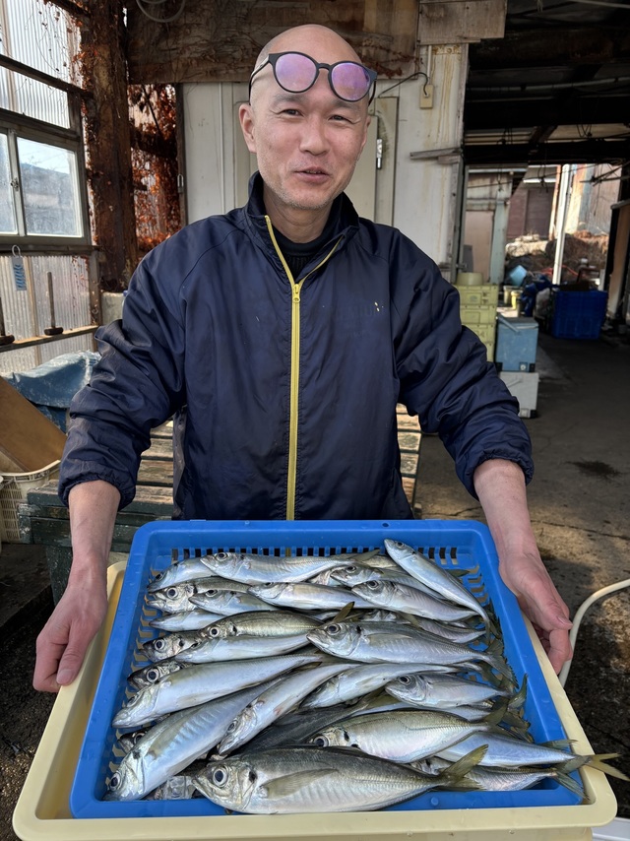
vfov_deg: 67.3
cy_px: 420
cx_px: 315
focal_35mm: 26
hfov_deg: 53.0
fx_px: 631
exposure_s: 1/837
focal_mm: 5.96
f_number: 1.6
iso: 50
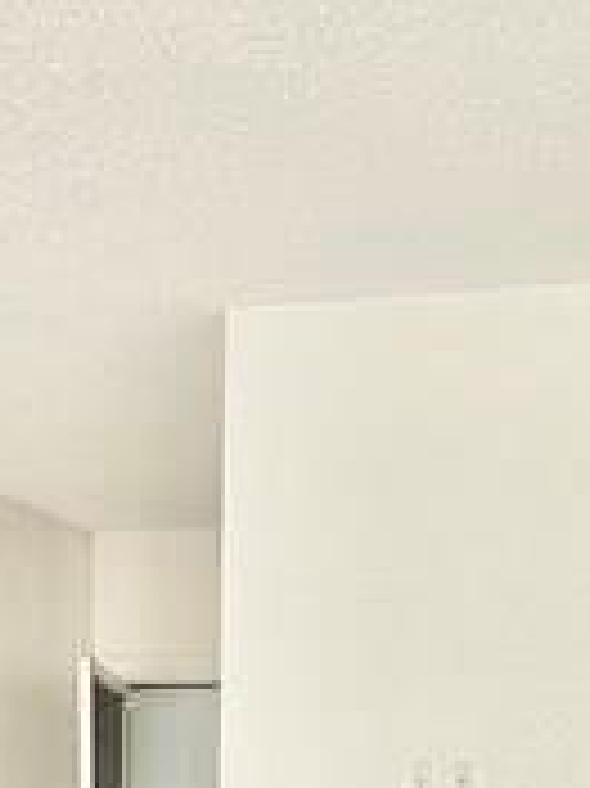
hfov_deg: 13.4
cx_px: 104
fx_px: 2503
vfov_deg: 16.9
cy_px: 1000
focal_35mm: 110
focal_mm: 5.1
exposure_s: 1/40
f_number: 1.6
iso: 640
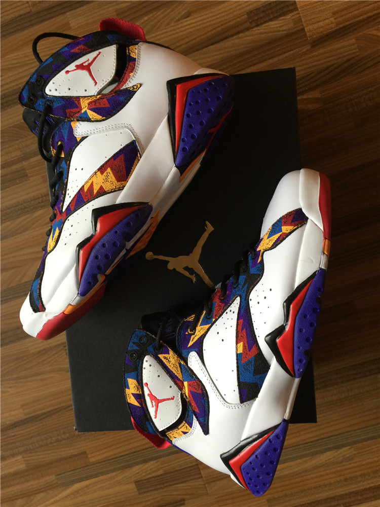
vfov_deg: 61.7
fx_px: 424
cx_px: 190
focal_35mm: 29
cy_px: 254
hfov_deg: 48.2
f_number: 2.2
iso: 50
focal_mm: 4.15
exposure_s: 1/30
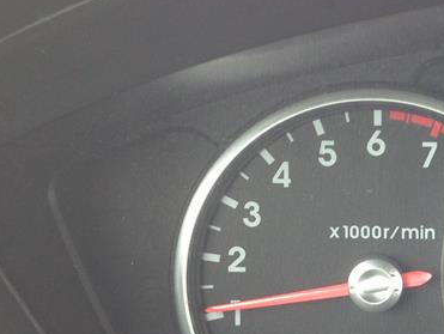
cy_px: 255
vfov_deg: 16.2
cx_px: 552
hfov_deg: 20.0
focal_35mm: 91
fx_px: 1168
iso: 50
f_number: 2.4
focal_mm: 4.13
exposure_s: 1/40
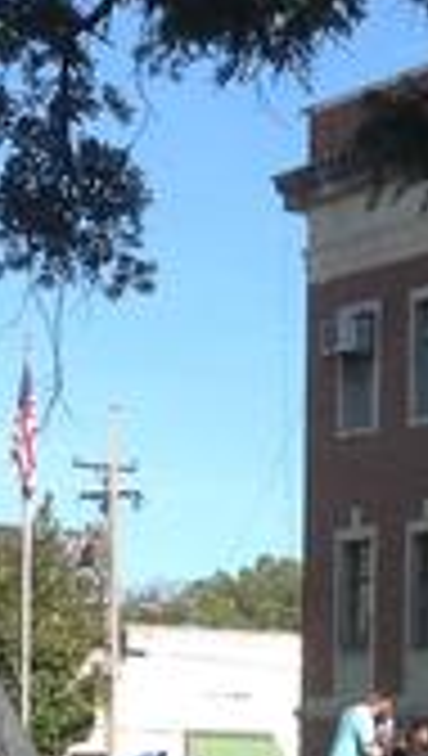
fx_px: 2914
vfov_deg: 14.6
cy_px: 716
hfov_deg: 8.3
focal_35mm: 145
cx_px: 469
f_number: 2.4
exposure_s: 1/1120
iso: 50
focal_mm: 4.28
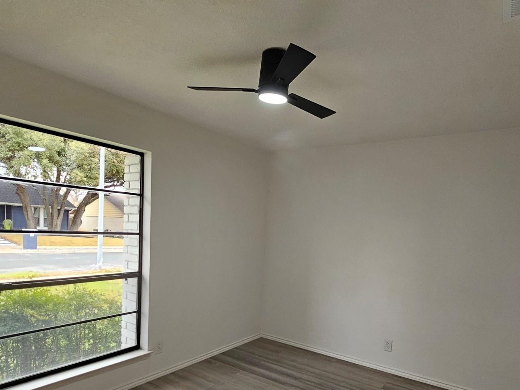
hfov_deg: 79.0
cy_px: 260
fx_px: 315
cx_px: 263
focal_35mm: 21
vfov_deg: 61.9
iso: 100
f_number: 2.2
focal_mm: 2.2
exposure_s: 1/100
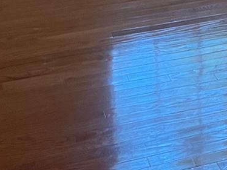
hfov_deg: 12.8
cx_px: 404
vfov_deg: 9.5
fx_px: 919
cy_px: -222
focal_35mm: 140
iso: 125
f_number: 1.5
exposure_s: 1/60
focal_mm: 5.7
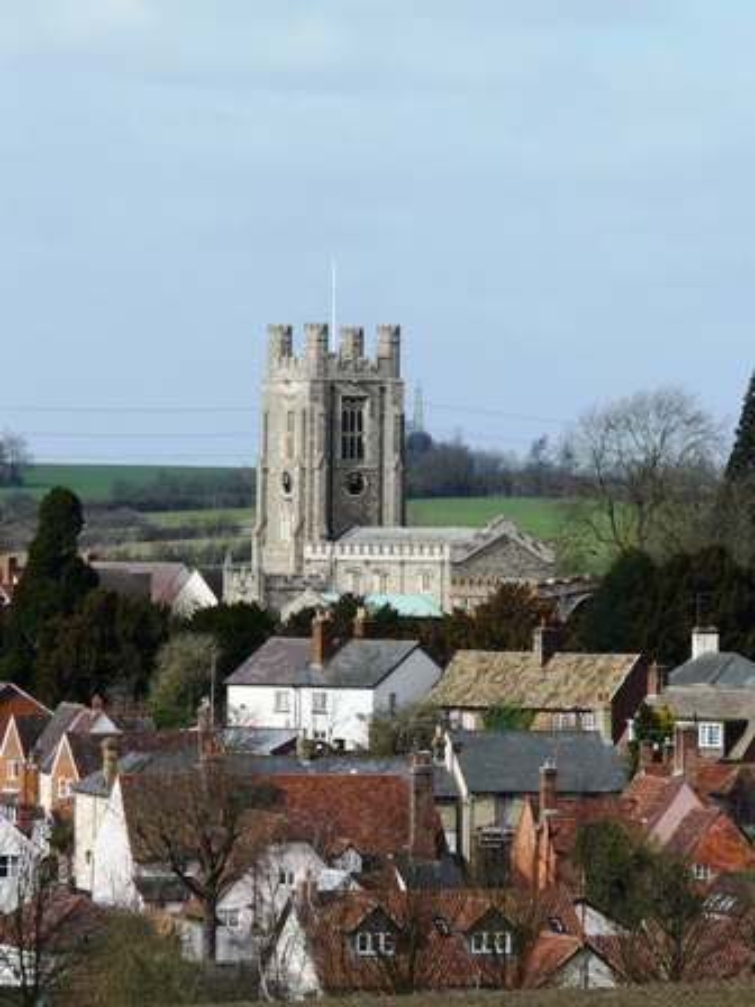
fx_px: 6601
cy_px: 504
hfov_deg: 6.5
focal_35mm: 227
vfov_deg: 8.7
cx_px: 378
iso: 100
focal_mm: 37.2
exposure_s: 1/500
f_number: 6.3
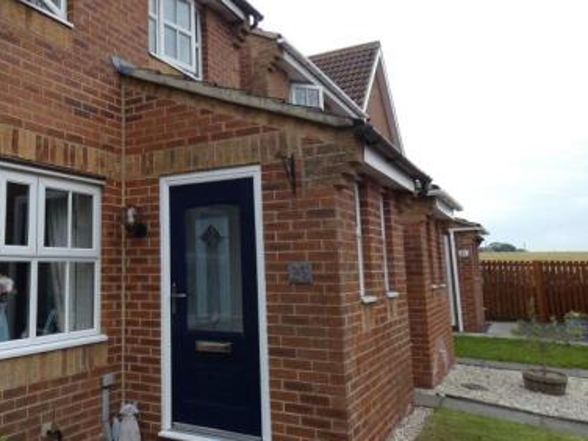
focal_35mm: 31
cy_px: 190
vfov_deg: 45.3
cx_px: 151
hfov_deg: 55.7
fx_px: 527
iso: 80
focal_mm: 3.6
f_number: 2.8
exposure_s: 1/400
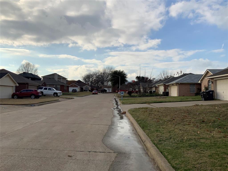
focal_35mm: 29
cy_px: 86
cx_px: 114
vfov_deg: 48.2
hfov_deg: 61.7
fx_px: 191
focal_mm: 3
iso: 20
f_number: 1.8
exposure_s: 1/3534
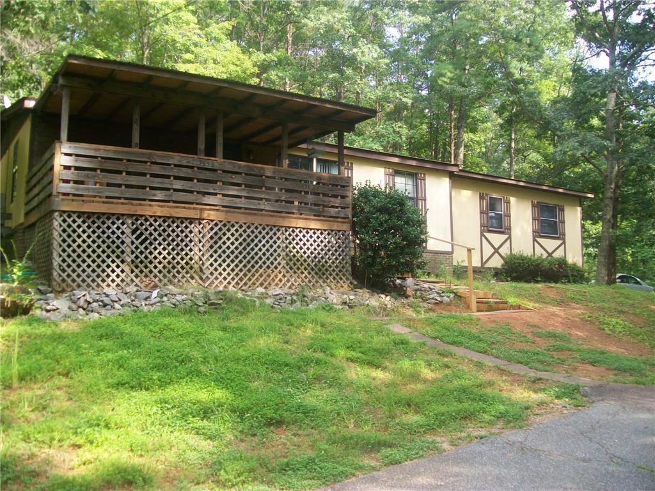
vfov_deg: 41.8
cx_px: 328
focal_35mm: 34
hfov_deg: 54.0
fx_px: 643
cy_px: 246
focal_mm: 6.1
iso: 64
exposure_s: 1/125
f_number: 2.7
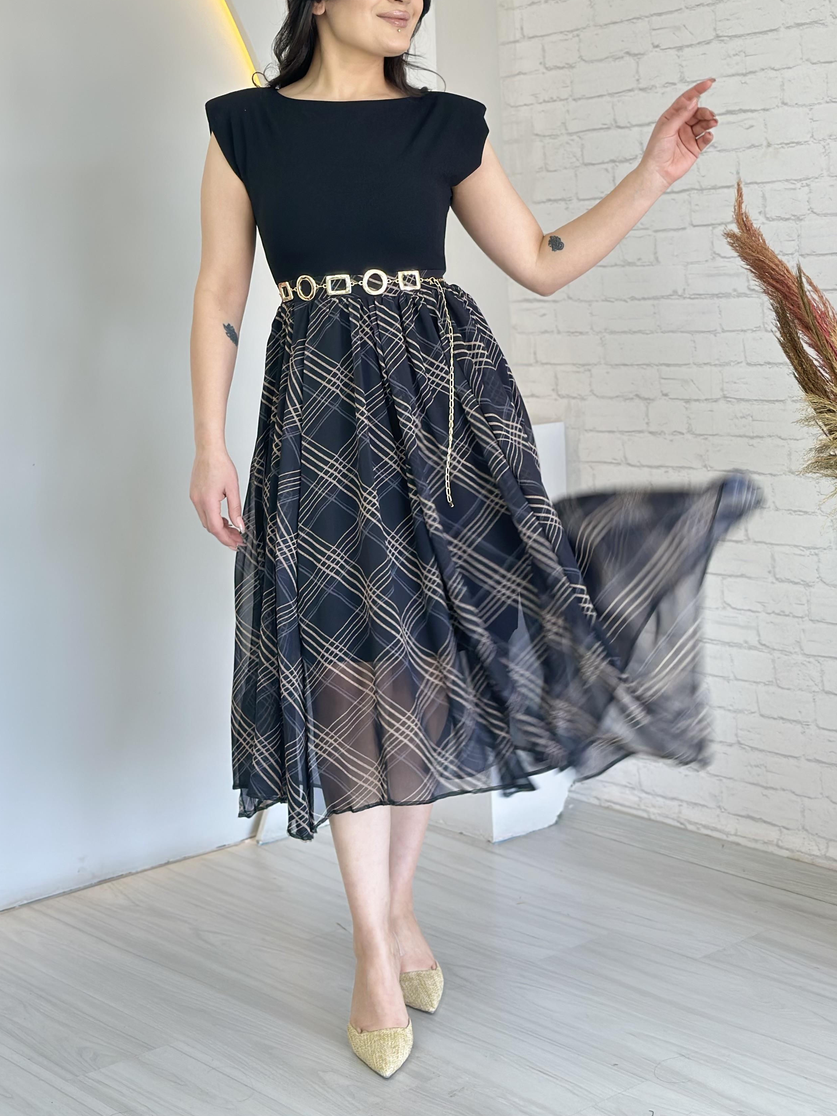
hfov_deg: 25.2
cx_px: 413
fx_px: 1870
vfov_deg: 33.1
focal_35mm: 58
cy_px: 445
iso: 80
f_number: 1.78
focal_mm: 6.86
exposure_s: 1/100
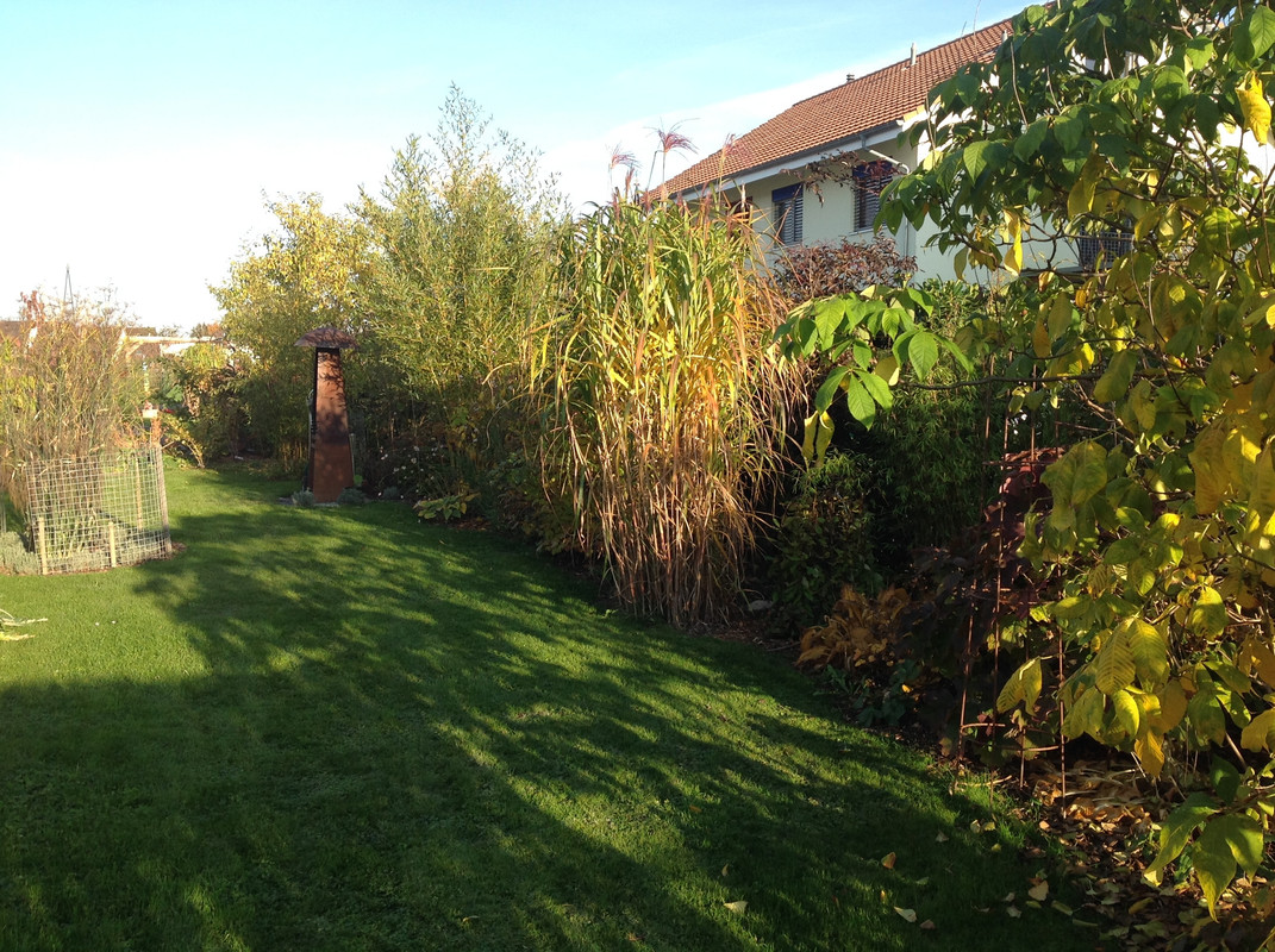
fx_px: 1287
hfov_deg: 52.7
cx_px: 638
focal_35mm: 35
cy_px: 476
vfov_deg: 40.6
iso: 50
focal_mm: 4.28
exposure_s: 1/451
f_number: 2.4
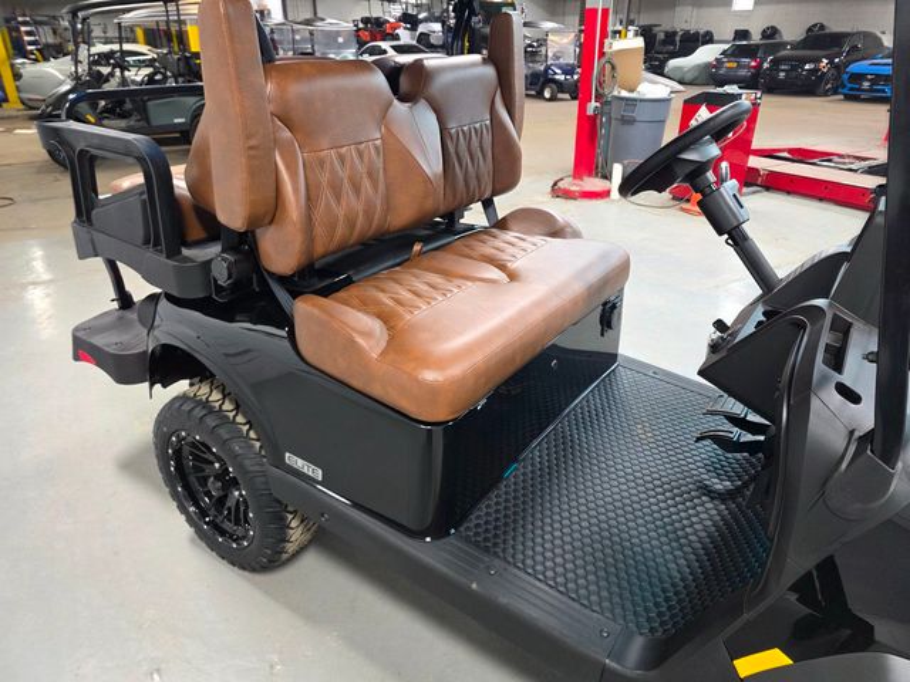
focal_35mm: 23
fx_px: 605
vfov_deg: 58.9
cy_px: 341
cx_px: 455
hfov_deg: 73.9
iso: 320
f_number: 1.7
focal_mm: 6.3
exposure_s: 1/120
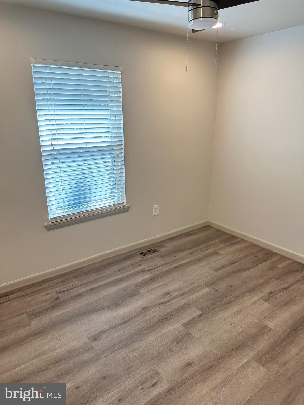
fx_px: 281
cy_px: 202
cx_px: 152
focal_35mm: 24
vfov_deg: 71.6
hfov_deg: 56.8
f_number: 1.78
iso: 100
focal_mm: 6.86
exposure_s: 1/158
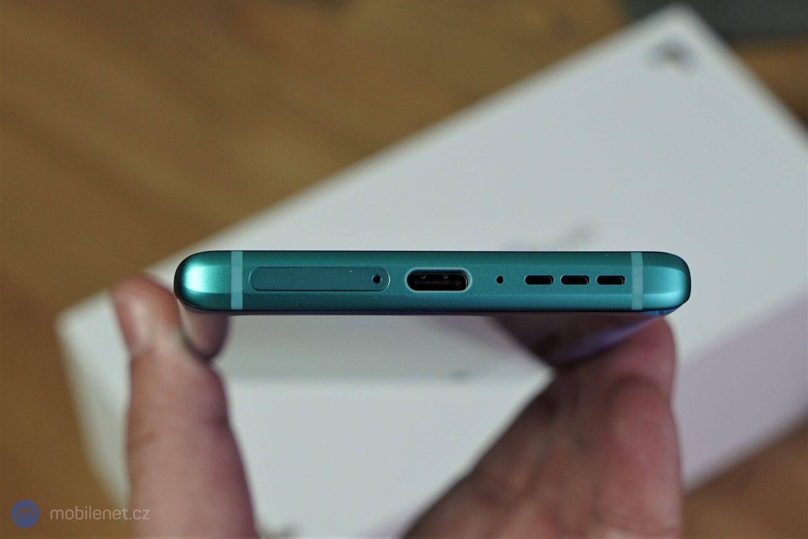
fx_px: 1571
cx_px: 404
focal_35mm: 70
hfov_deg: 28.8
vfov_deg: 19.5
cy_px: 270
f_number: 8
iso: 1600
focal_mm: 70
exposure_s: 1/250
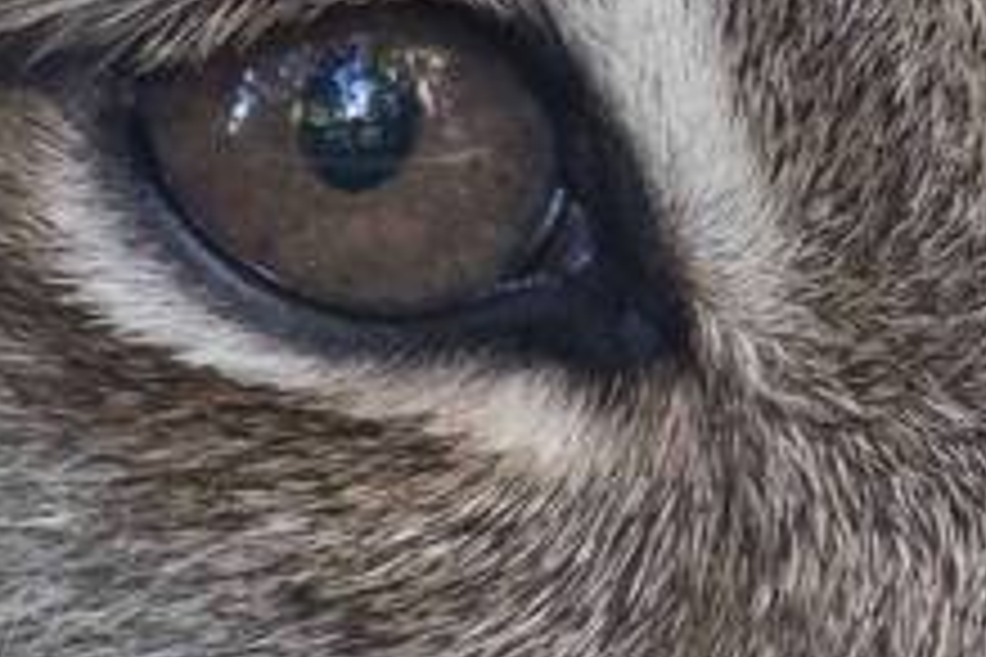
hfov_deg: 0.4
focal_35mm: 5472
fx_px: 149860
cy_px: -290
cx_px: 1000
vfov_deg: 0.3
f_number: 5.6
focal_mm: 500
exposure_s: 1/40
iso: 1250
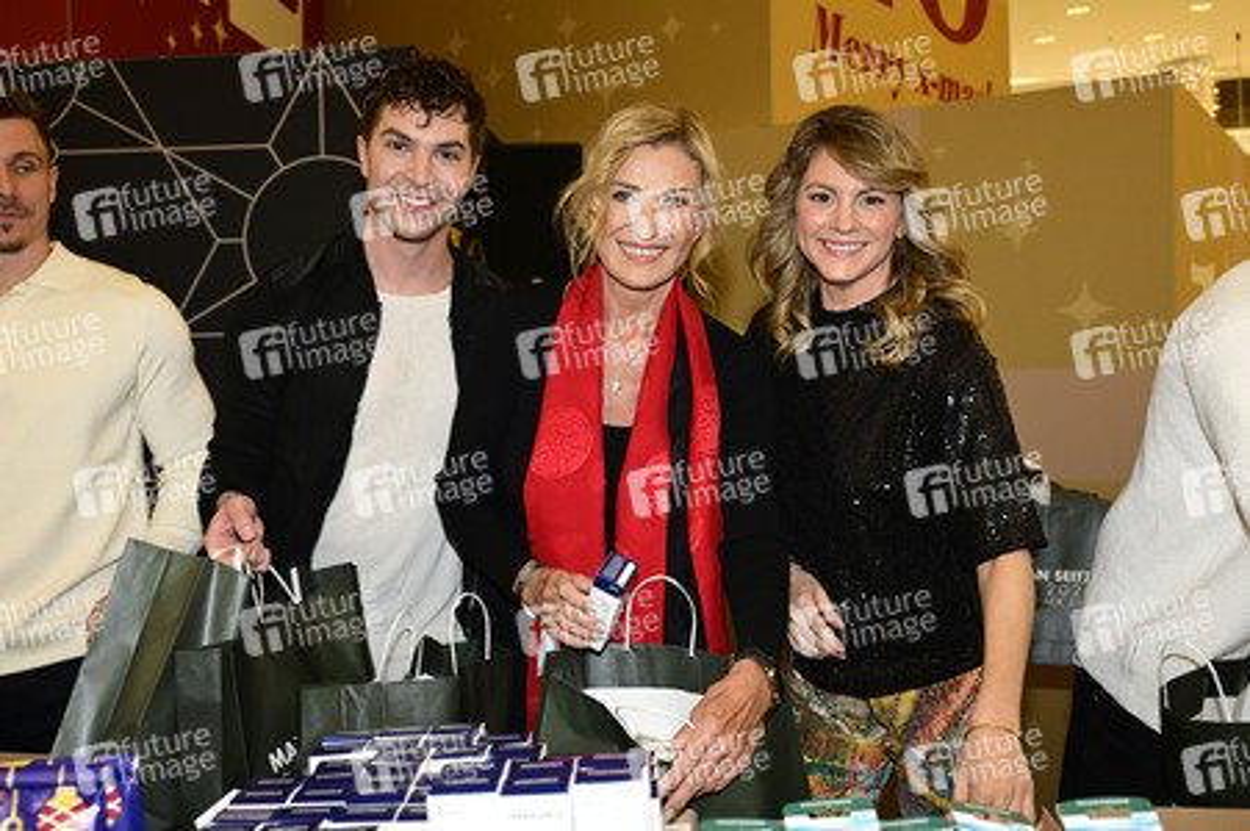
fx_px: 1162
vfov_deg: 39.4
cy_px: 416
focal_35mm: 34
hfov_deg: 56.5
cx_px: 625
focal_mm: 33.5
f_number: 5.6
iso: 2500
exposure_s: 1/200
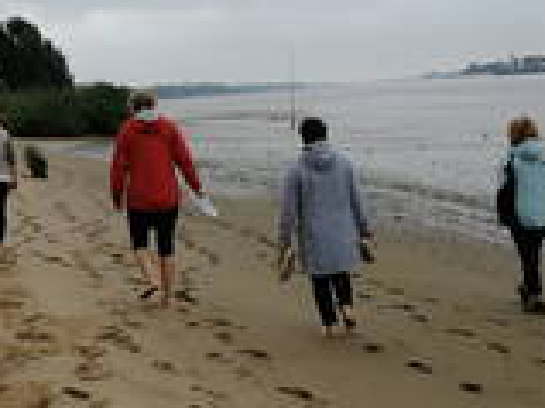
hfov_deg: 28.6
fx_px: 1070
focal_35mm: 68
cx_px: 240
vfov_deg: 21.6
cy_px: 209
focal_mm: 3.95
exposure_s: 1/872
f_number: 1.8
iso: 50
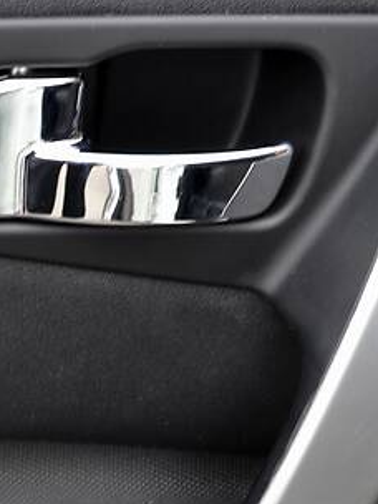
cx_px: -70
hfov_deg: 8.1
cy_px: 342
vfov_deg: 10.9
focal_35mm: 182
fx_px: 2650
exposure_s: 1/30
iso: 400
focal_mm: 48
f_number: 5.3
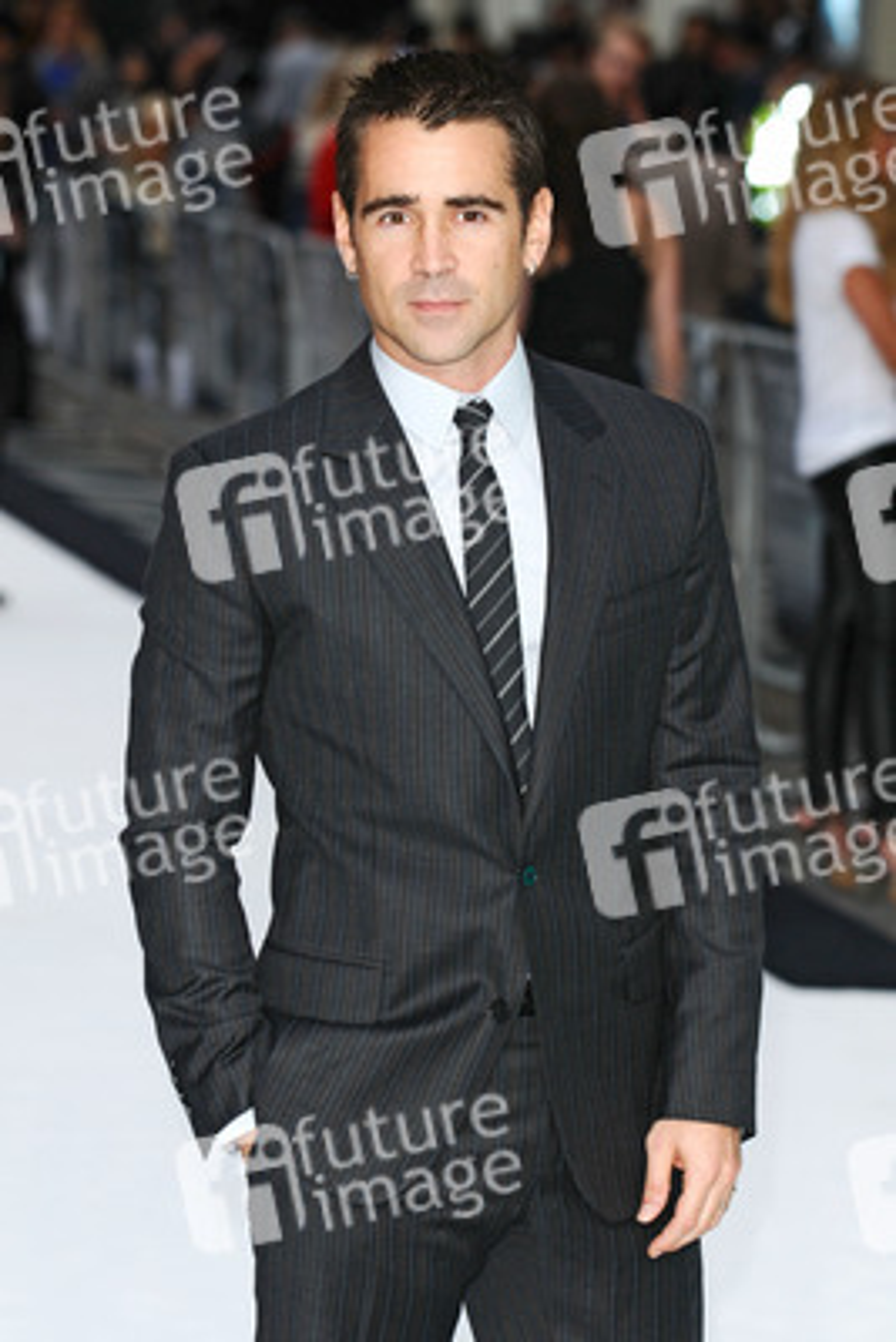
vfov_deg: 13.7
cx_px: 448
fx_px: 5595
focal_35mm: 150
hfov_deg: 9.2
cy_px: 671
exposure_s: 1/160
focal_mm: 100
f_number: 4
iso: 320
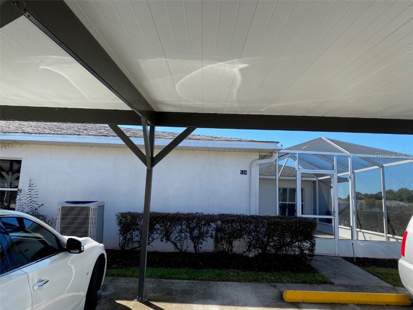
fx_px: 310
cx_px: 206
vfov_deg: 53.1
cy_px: 155
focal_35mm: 26
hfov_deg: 67.3
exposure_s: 1/864
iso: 32
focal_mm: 4.25
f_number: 1.8
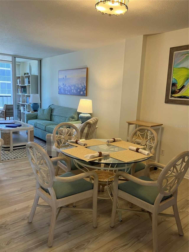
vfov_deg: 63.4
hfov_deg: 49.8
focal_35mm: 28
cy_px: 126
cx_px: 94
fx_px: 204
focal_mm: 3.99
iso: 160
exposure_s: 1/60
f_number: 1.8
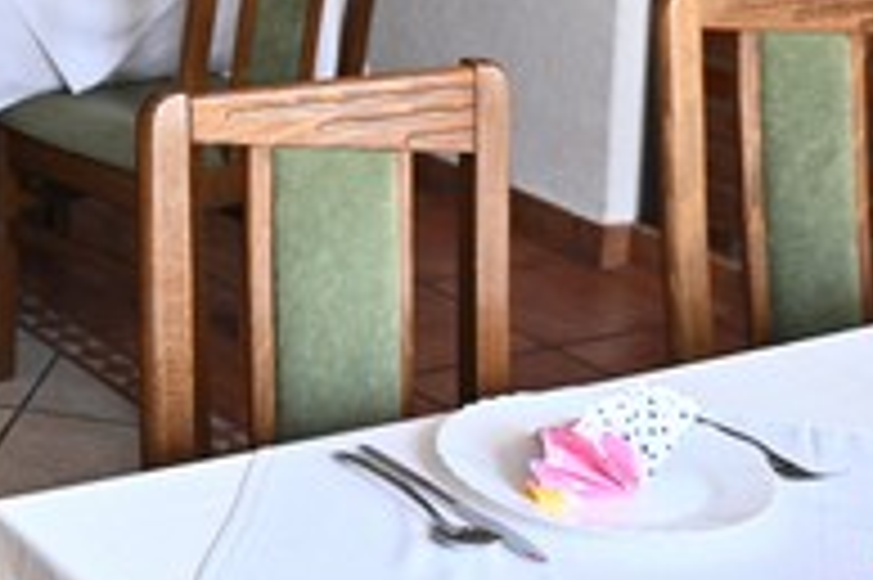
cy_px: -328
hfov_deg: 19.2
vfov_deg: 13.0
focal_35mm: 99
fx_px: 2399
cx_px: -230
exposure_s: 1/320
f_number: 2.8
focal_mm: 24
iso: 640
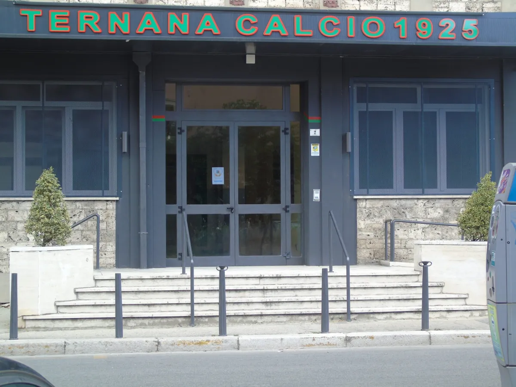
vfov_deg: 18.0
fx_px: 1222
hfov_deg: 23.8
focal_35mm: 82
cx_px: 258
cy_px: 194
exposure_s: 1/50
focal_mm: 15
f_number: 4.1
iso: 80
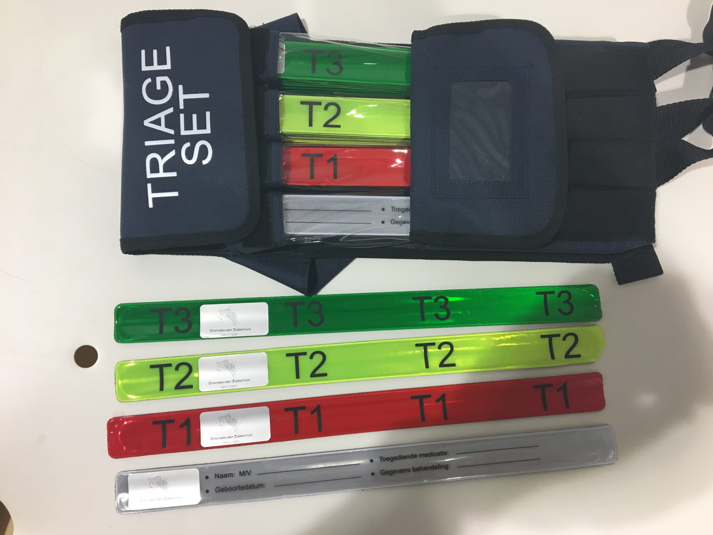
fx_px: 597
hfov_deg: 61.7
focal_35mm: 29
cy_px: 268
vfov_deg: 48.2
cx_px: 356
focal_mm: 4.15
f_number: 2.2
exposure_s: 1/33
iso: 50
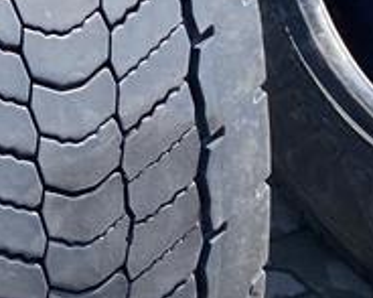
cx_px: -36
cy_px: 87
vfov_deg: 10.9
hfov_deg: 13.4
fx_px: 1556
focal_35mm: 141
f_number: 1.8
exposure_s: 1/782
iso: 32
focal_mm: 4.25
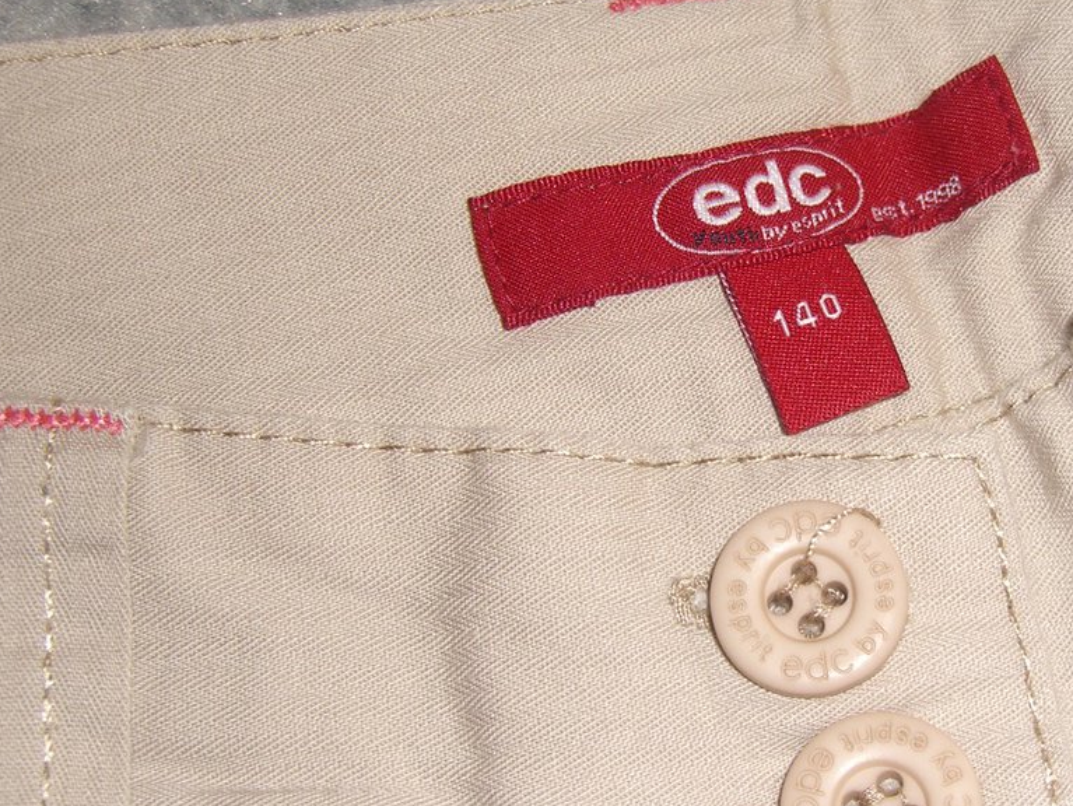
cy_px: 459
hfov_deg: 29.1
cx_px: 753
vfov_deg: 22.3
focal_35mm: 66
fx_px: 2047
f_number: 2.8
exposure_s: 1/60
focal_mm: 7.9
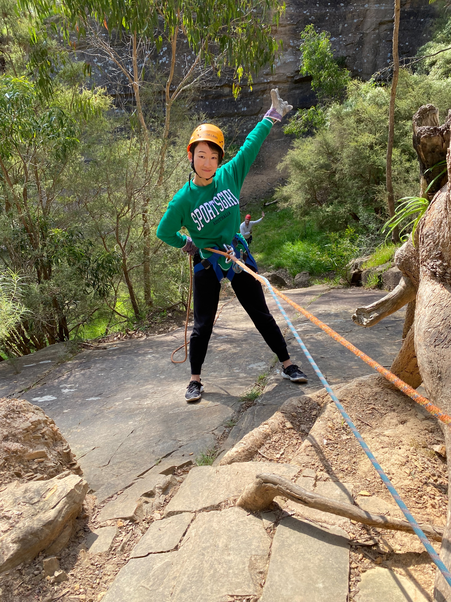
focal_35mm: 26
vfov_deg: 67.3
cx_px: 226
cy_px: 301
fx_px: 452
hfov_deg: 53.1
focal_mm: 4.25
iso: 32
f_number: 1.8
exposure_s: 1/651
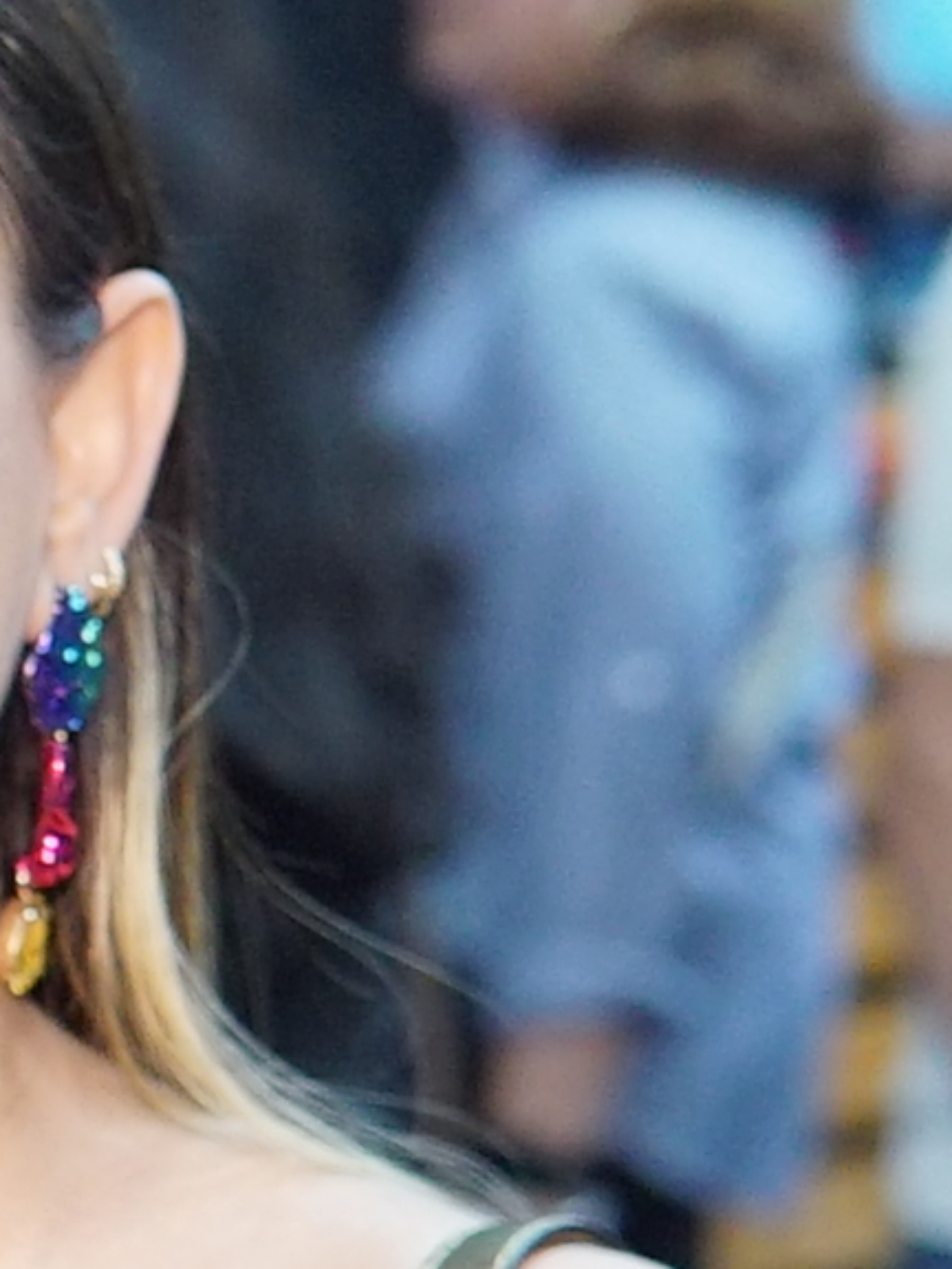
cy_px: 963
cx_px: -1448
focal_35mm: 208
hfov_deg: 6.7
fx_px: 7627
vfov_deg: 9.5
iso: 1600
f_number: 2.5
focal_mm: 30
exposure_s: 1/100
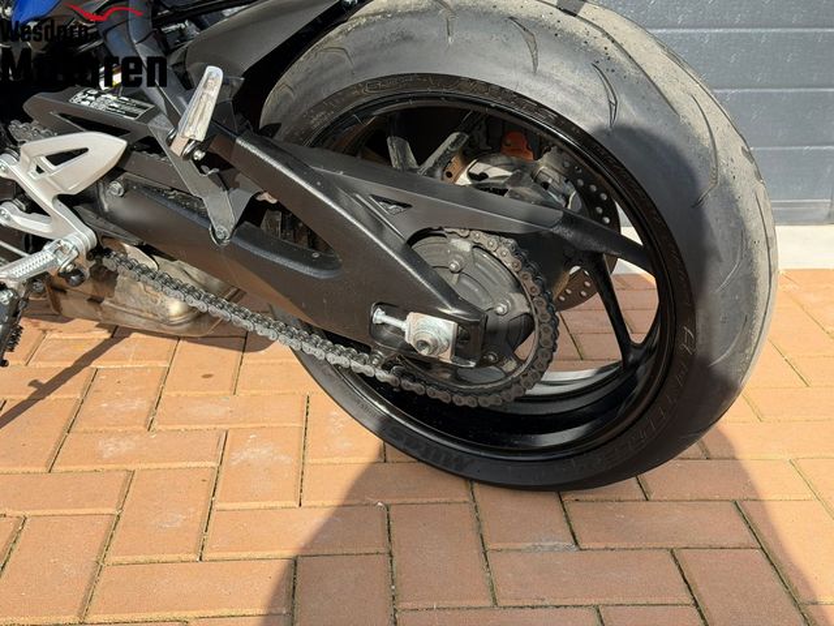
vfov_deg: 30.3
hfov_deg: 39.7
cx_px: 417
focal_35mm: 48
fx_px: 1156
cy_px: 313
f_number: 1.78
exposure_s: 1/1678
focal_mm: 6.76
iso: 64
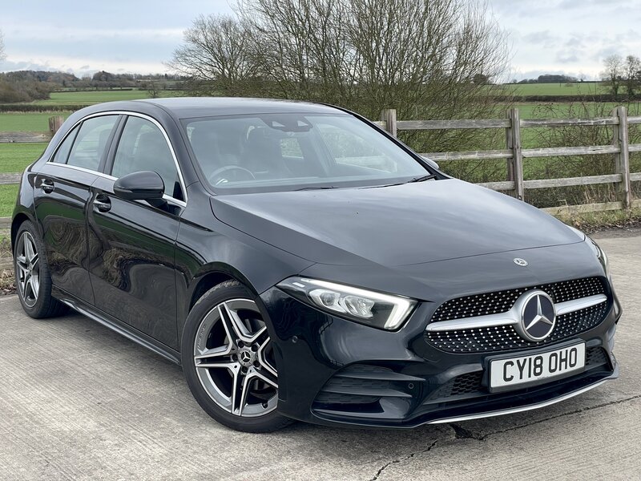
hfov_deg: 36.8
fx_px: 963
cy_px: 240
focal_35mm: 52
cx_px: 320
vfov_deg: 28.0
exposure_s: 1/99
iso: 32
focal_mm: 6
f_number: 2
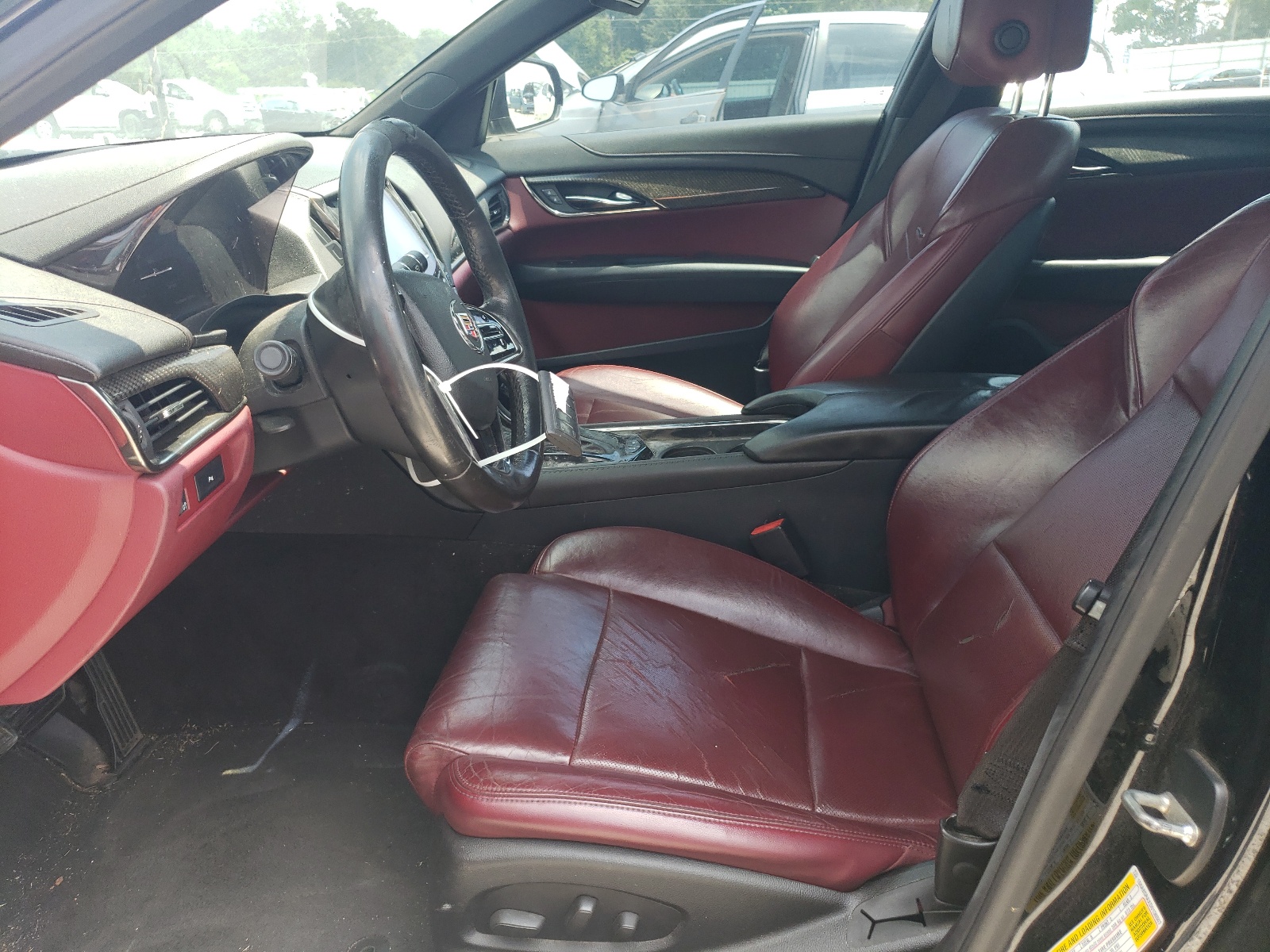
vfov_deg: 53.1
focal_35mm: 26
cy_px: 476
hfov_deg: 67.3
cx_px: 635
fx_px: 954
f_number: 1.5
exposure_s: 1/303
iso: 50
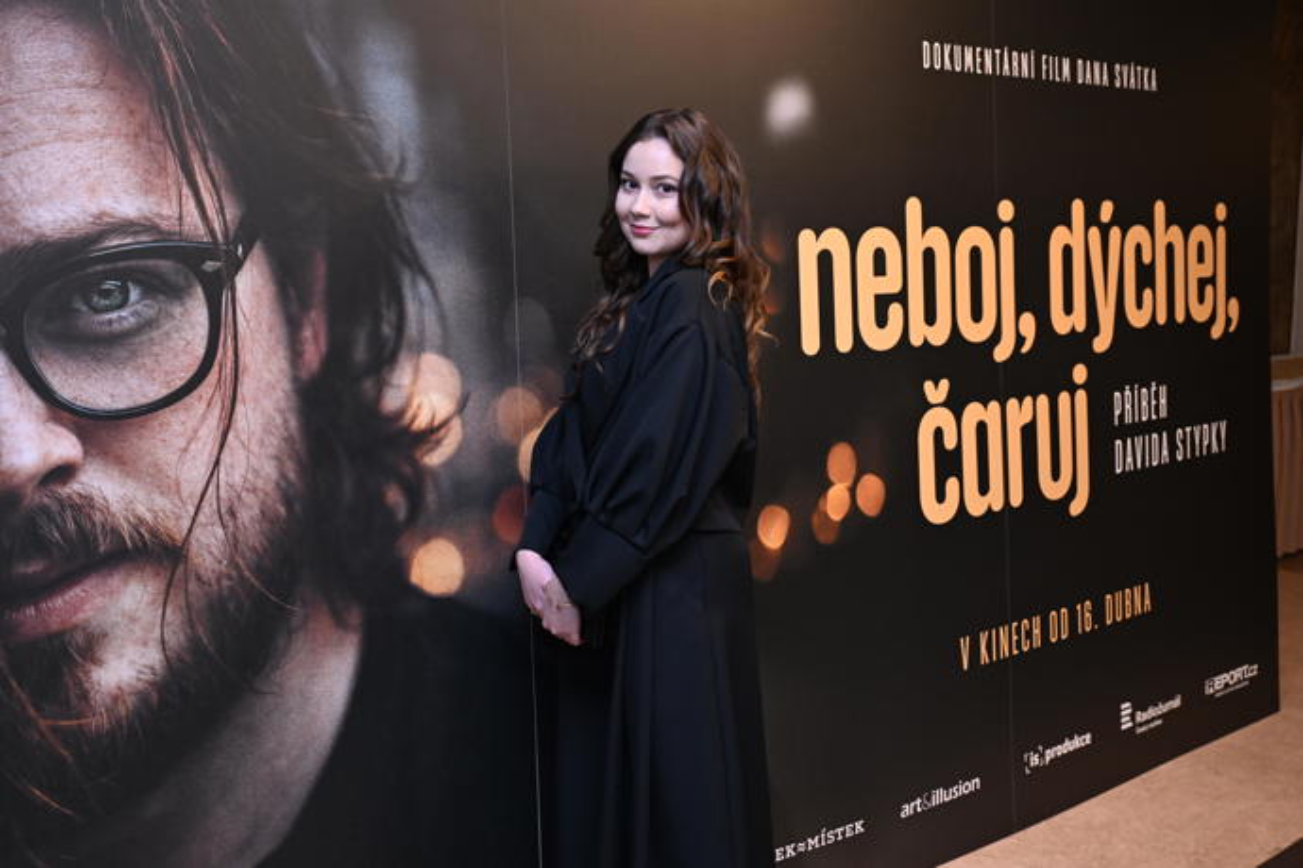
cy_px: 434
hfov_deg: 48.5
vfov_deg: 33.4
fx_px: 1448
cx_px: 652
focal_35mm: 40
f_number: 4.5
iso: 1600
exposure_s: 1/100
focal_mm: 40
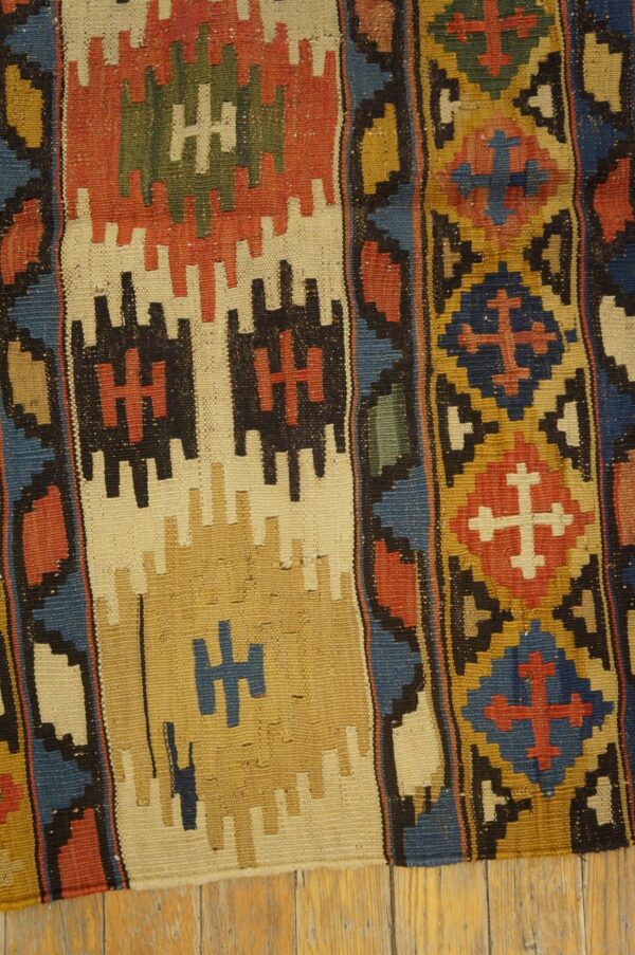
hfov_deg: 38.3
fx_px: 915
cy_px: 478
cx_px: 318
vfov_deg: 55.2
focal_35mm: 34
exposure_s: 1/160
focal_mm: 23
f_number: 4
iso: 3200
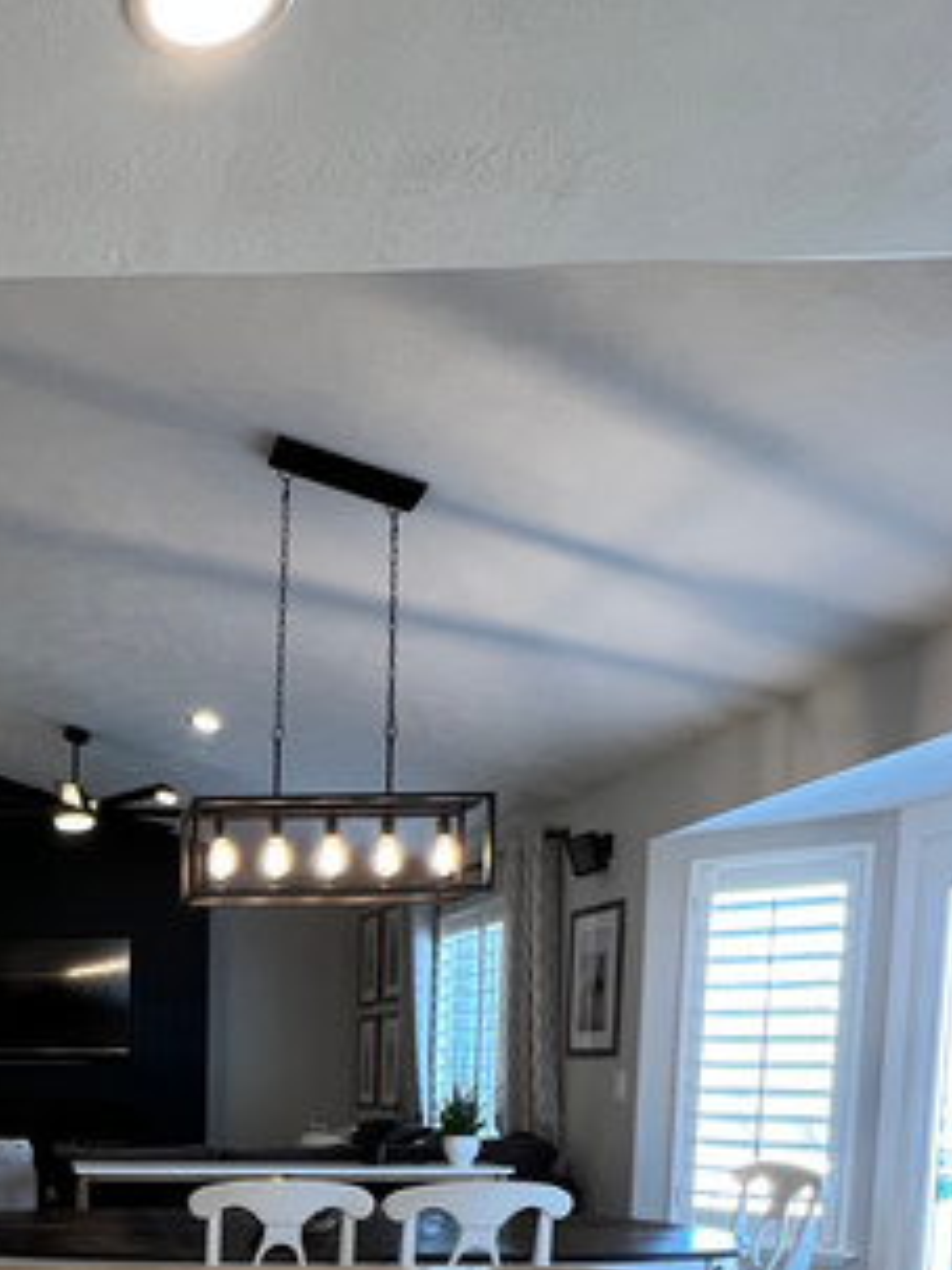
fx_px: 1211
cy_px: 1199
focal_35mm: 33
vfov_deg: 48.1
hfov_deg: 37.6
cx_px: -34
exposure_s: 1/120
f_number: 1.8
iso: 125
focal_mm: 1.57
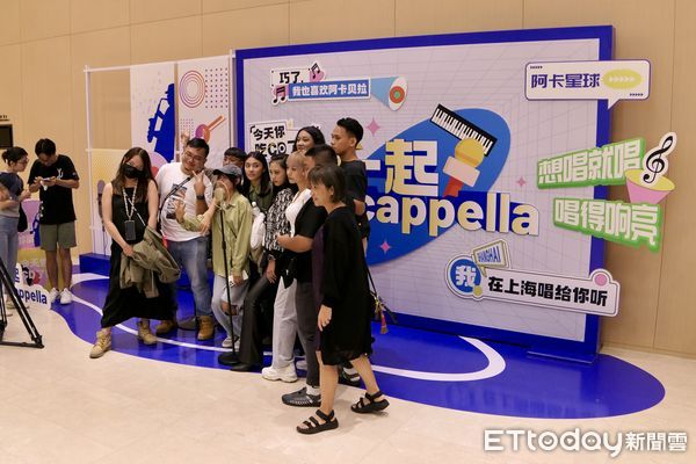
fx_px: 696
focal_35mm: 36
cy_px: 232
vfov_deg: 36.9
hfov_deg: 53.1
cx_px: 348
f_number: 2.8
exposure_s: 1/80
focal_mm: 13.3
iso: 500
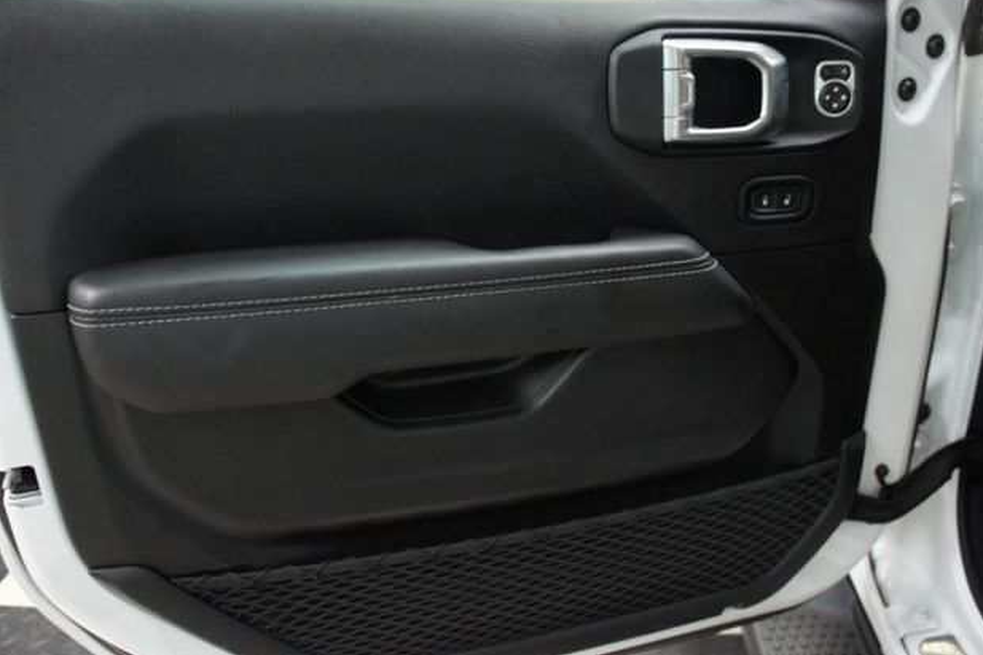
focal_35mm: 28
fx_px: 764
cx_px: 483
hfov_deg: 65.5
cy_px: 317
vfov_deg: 46.4
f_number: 3.5
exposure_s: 1/40
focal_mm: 18
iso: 1600
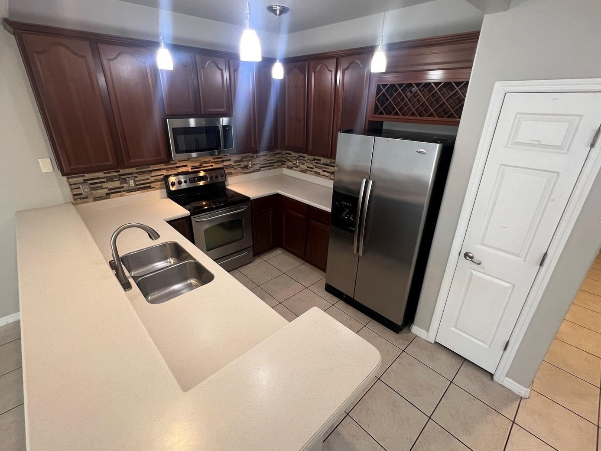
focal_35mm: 15
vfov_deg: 81.7
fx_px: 260
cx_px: 294
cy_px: 219
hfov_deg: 98.2
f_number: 1.8
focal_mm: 1.57
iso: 250
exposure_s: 1/60
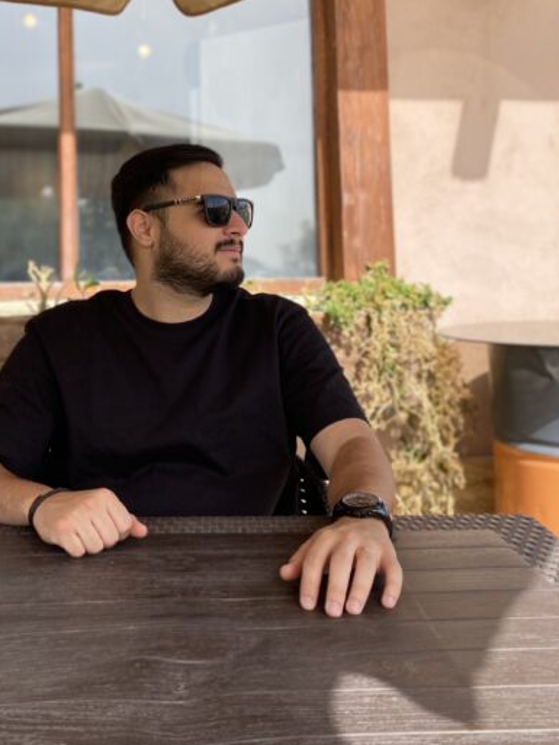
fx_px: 818
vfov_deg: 48.1
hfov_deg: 37.2
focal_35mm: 38
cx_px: 174
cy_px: 241
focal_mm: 4.25
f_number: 1.8
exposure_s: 1/934
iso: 32
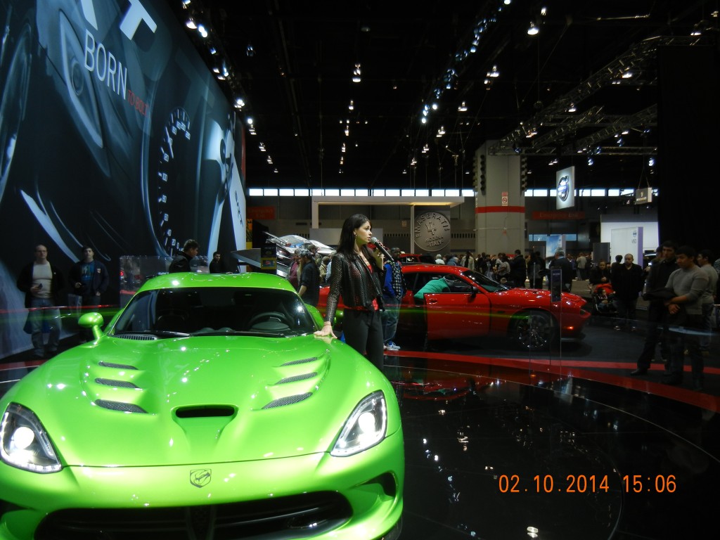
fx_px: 624
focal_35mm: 30
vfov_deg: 46.8
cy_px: 270
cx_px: 360
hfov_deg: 60.0
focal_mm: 5.4
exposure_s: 1/70.4
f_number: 3.5
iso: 160
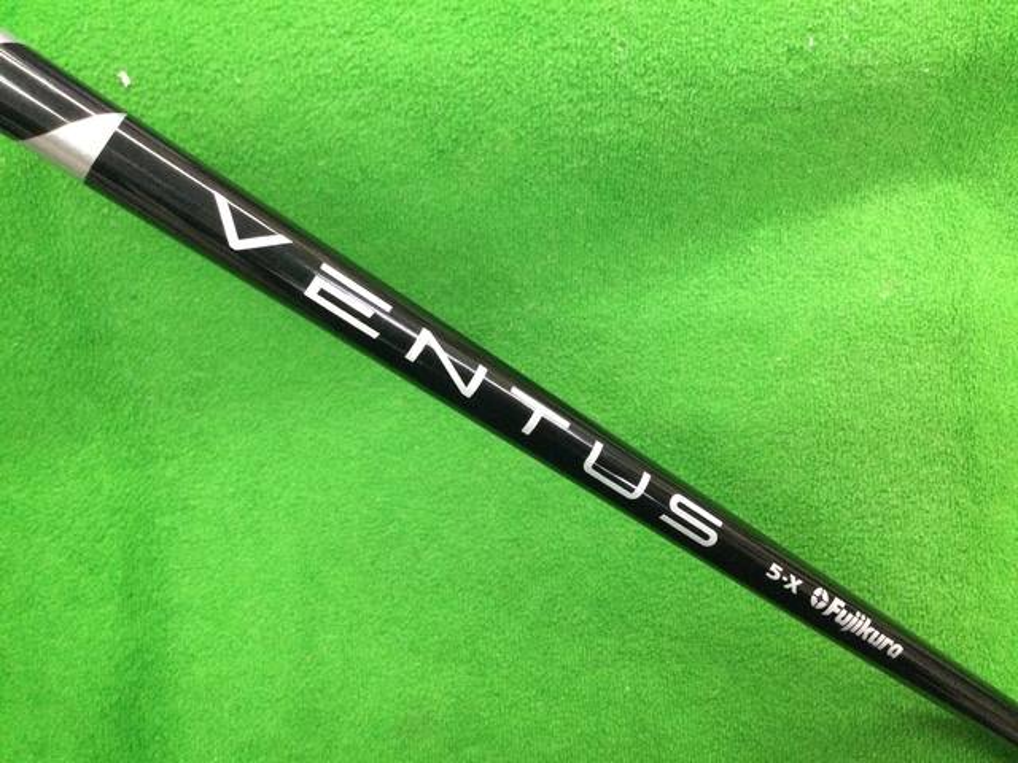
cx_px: 509
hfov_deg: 58.4
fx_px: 912
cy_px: 382
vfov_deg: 45.4
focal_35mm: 31
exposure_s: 1/30
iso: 160
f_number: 2.4
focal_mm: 3.3
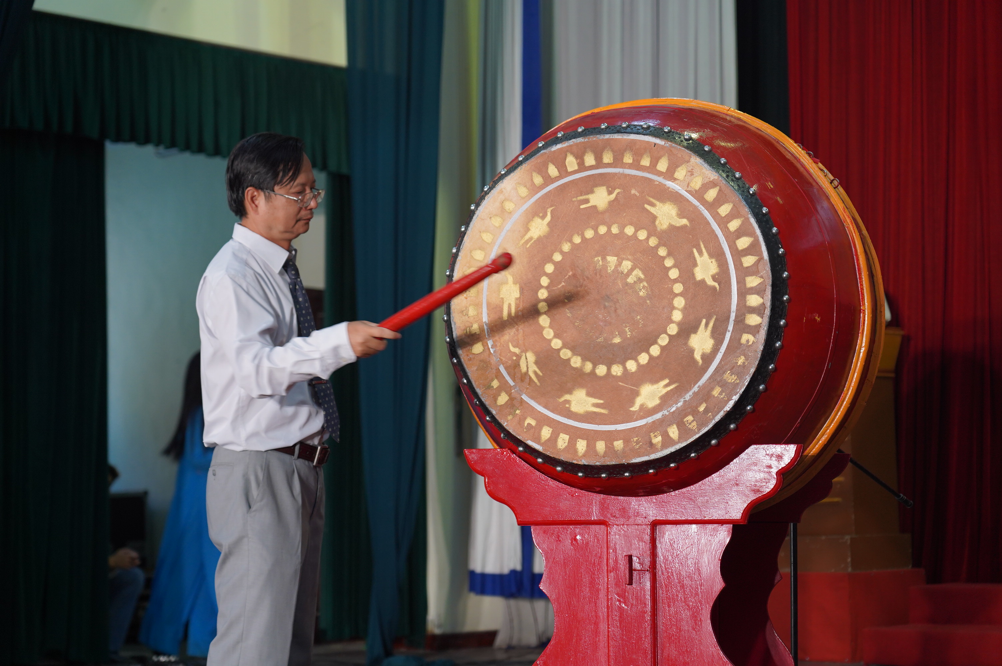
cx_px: 501
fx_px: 2113
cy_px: 333
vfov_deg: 17.9
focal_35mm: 76
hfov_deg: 26.7
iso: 1000
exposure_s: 1/160
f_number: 4
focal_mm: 76
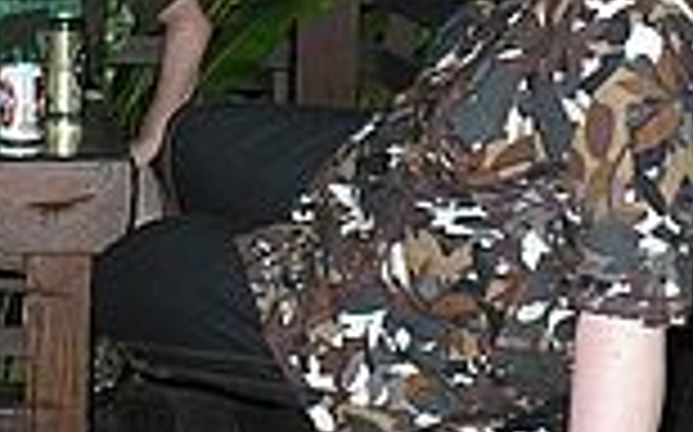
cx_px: 40
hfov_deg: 22.6
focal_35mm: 89
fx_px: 1680
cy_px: 70
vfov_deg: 14.5
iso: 400
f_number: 2.8
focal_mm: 6.1
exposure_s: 1/30
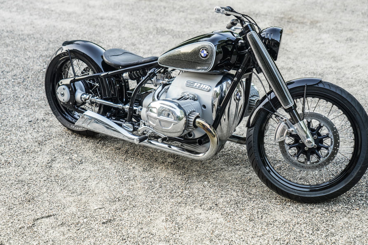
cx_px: 188
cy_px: 123
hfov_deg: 28.1
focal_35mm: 72
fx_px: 736
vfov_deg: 18.9
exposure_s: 1/80
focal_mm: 67
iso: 250
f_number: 2.8
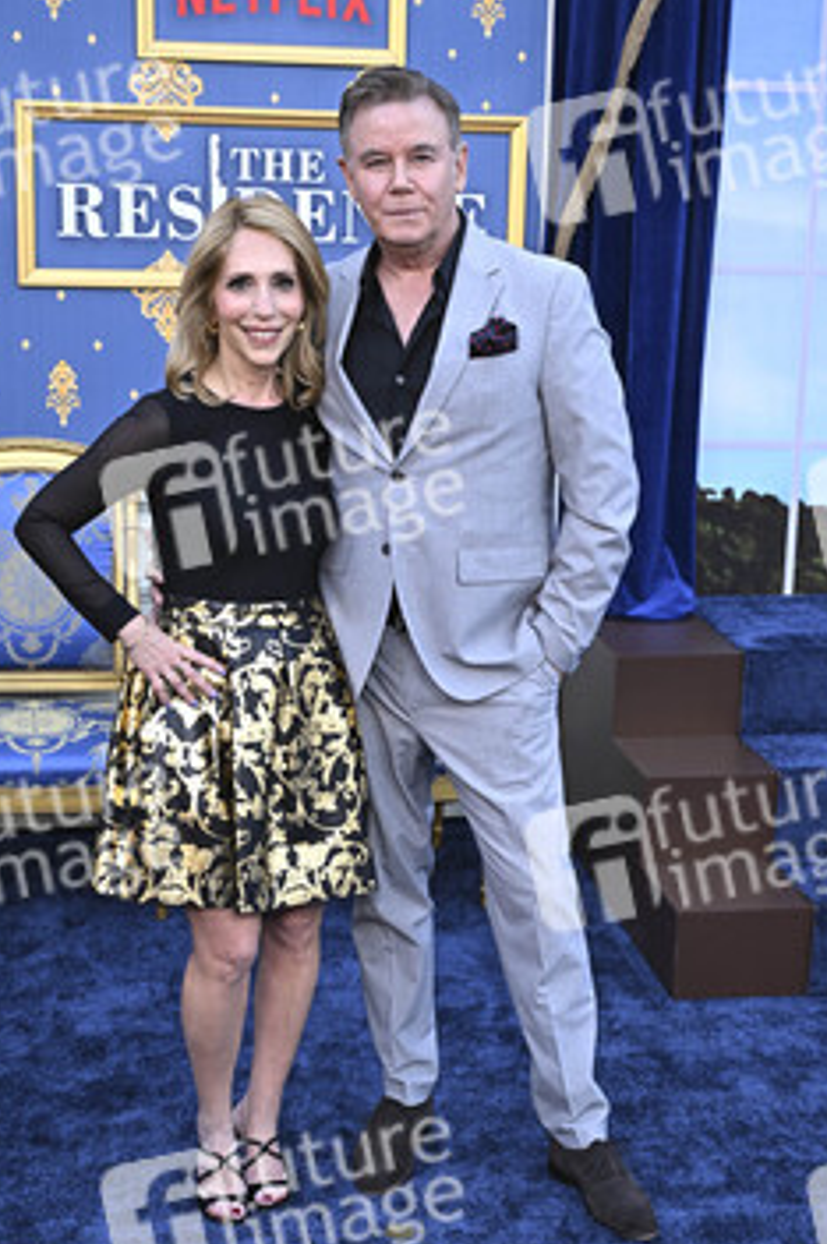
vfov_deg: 39.6
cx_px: 385
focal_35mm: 50
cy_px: 671
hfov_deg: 26.9
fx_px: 1726
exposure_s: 1/250
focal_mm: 44
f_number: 6.3
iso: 800
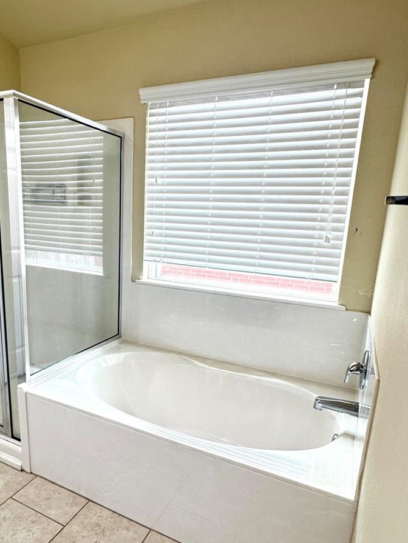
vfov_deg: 71.4
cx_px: 165
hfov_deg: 56.4
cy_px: 296
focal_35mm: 24
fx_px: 377
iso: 200
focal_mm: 2.22
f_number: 2.2
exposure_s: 1/60
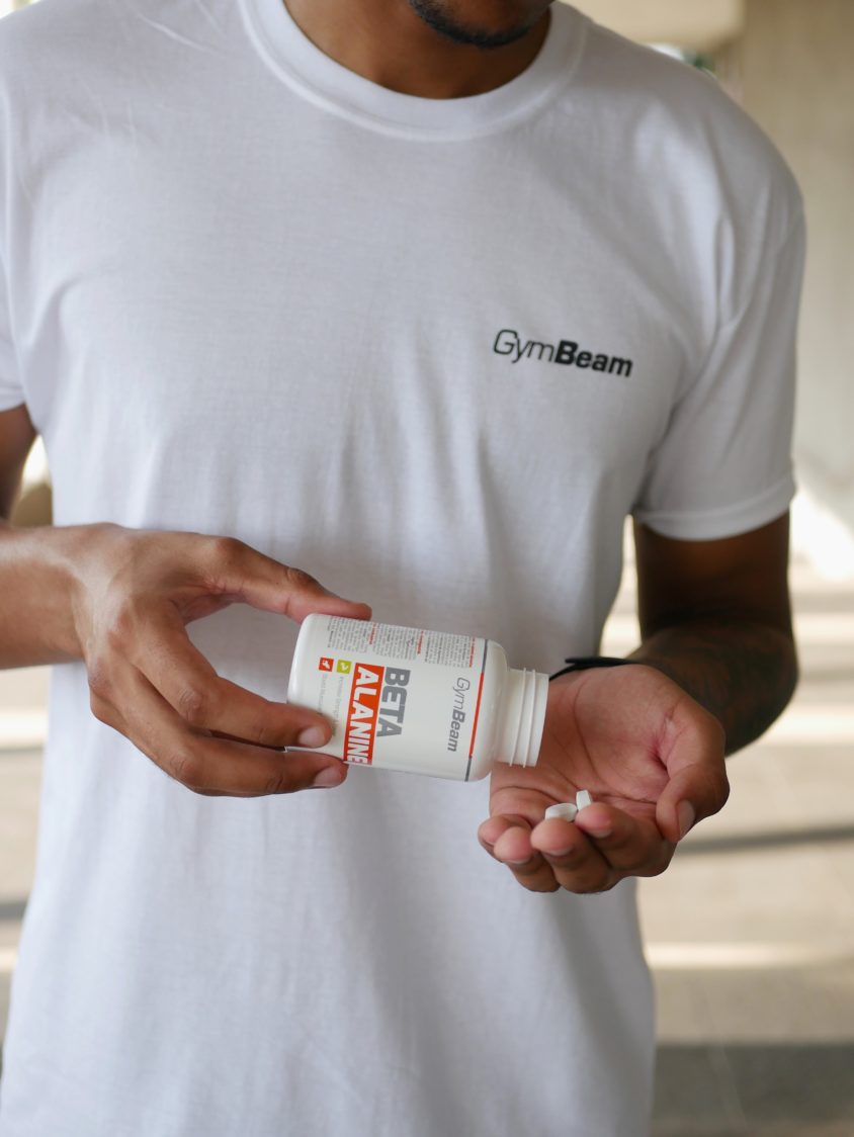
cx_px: 427
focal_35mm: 50
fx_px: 1643
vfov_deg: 38.2
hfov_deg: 29.1
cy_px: 568
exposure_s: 1/1600
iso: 400
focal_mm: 25
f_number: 2.2
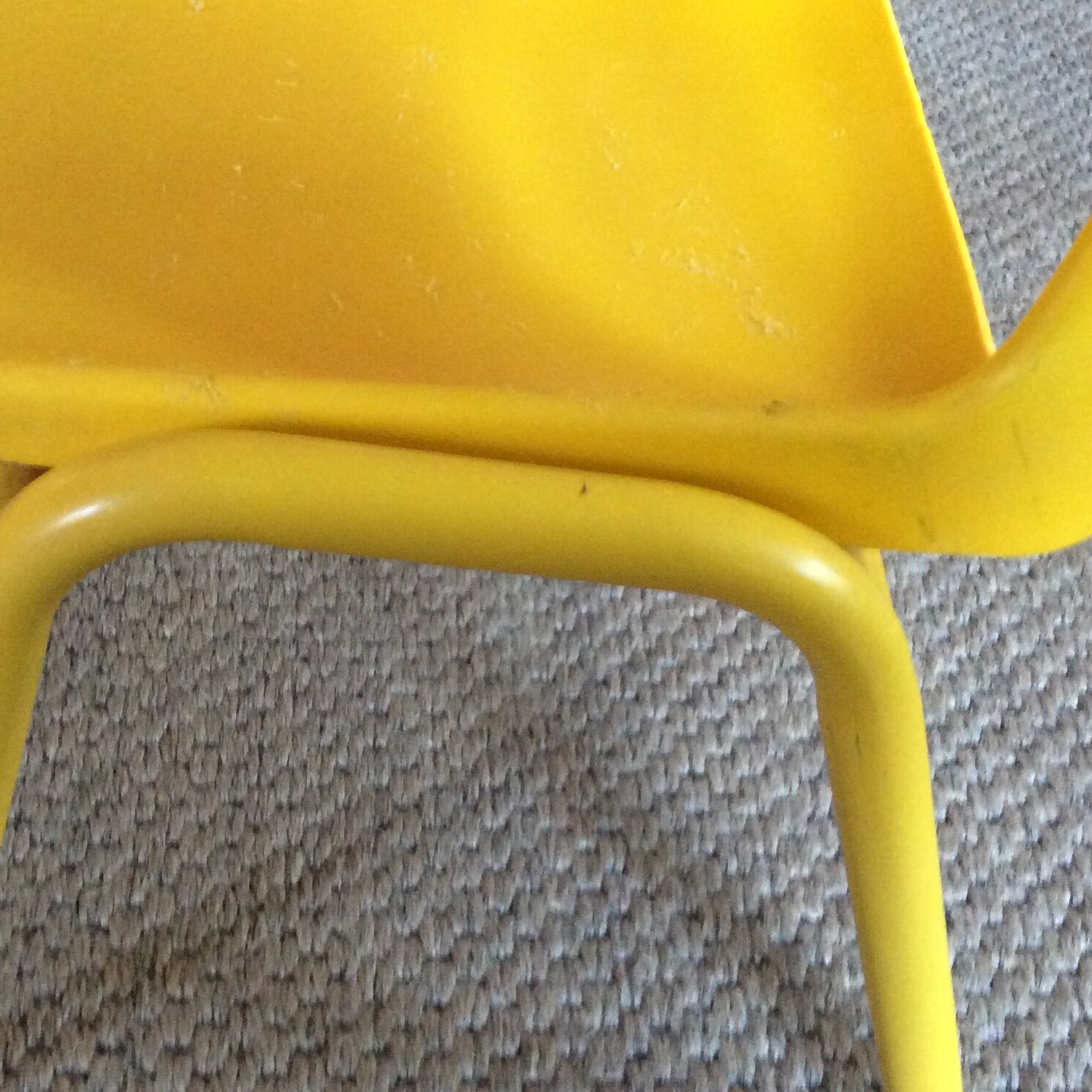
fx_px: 1749
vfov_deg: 34.5
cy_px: 686
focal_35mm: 49
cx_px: 416
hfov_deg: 34.5
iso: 320
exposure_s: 1/20
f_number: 2.4
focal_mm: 3.3
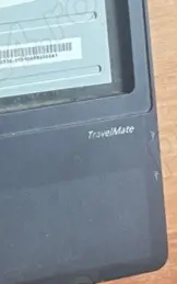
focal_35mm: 142
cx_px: -232
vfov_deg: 13.7
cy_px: -164
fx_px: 1095
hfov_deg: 8.5
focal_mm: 4.2
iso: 640
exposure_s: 1/39
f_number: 1.6
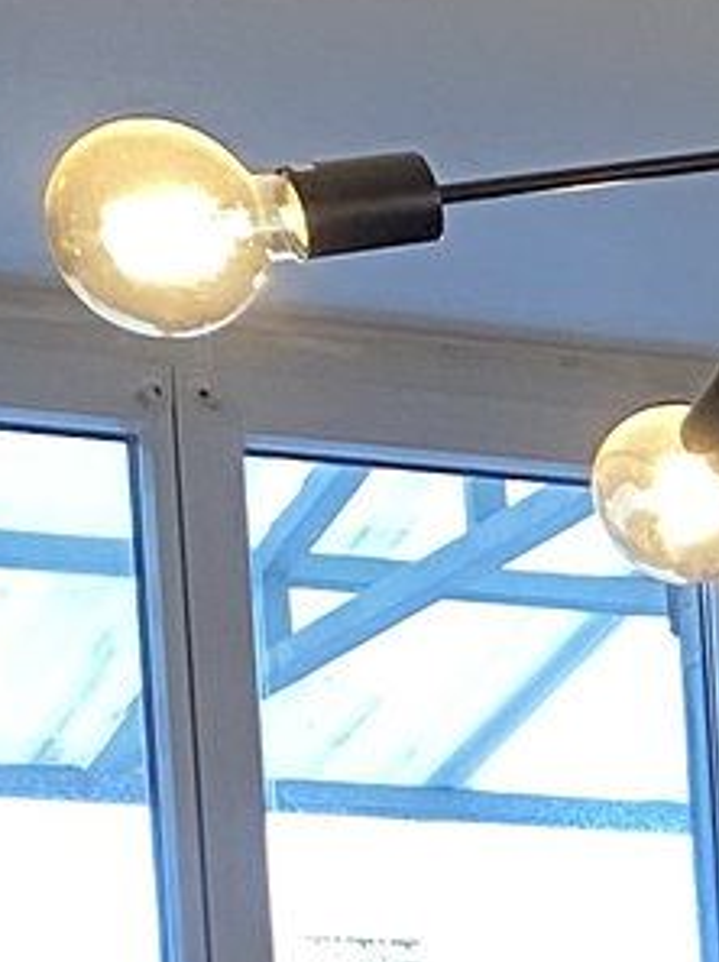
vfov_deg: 9.7
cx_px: 2500
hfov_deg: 6.8
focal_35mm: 187
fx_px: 5190
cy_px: 2033
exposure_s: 1/66
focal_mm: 4.25
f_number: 1.8
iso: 125
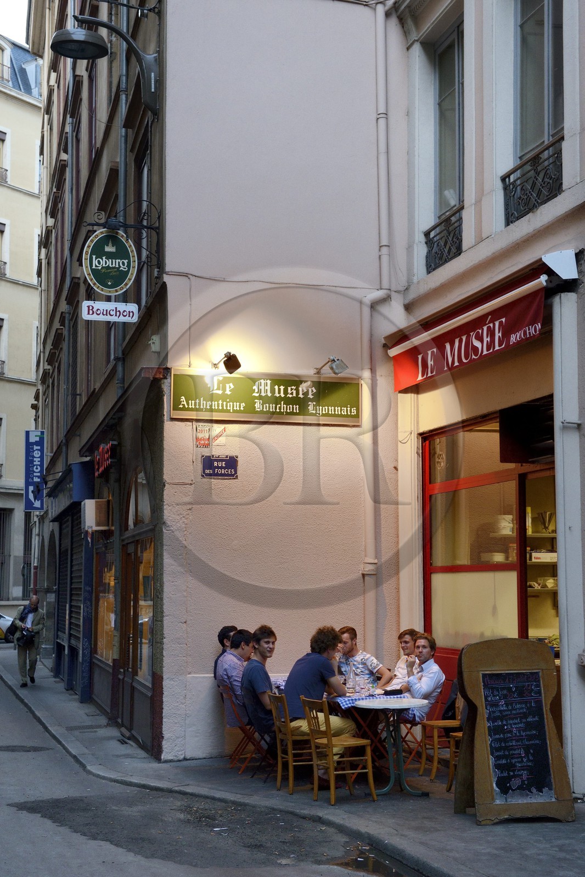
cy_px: 438
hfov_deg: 28.1
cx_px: 292
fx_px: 1170
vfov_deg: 41.1
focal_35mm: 48
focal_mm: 48
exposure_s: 1/60
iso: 1600
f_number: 5.6
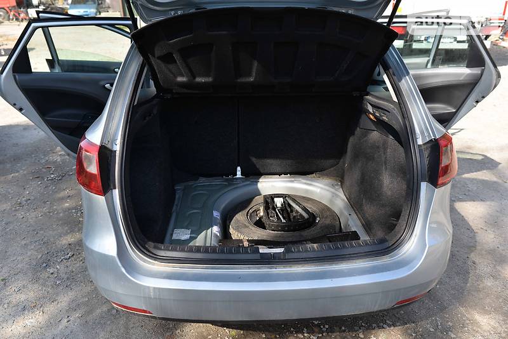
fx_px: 395
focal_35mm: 28
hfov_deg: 65.5
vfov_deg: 46.4
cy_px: 170
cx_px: 254
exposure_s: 1/320
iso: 125
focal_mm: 28
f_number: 5
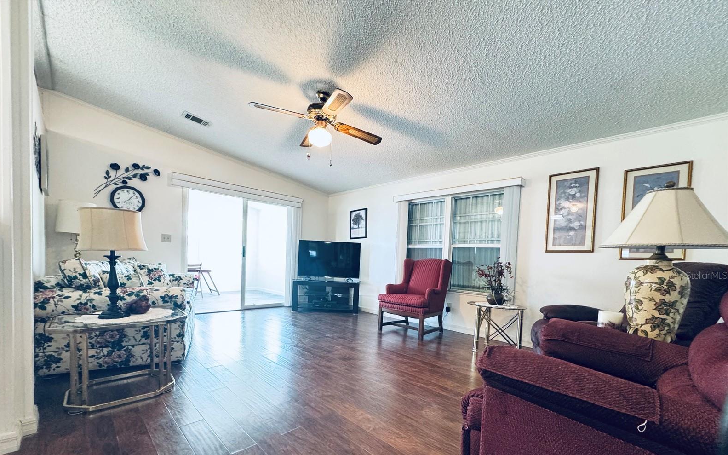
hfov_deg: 101.5
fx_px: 298
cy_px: 275
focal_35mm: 15
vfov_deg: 73.9
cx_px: 361
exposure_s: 1/60
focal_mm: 2.22
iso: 500
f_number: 2.2
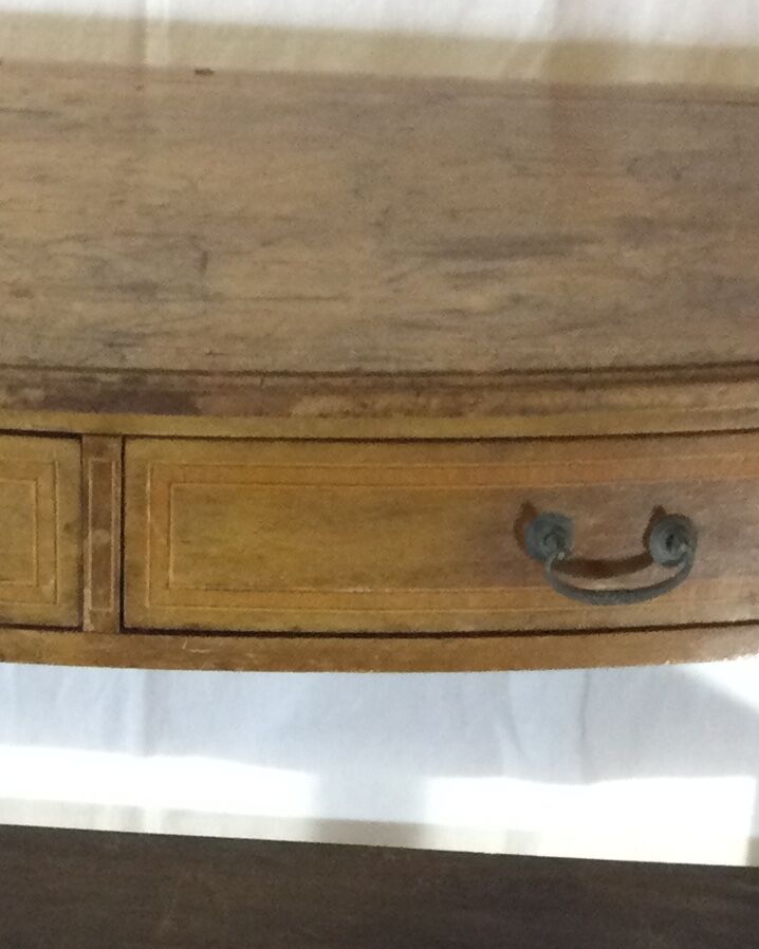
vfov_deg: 16.8
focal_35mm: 110
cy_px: 1096
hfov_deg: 13.9
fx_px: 3090
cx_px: 178
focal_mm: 3.3
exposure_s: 1/33
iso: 160
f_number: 2.4
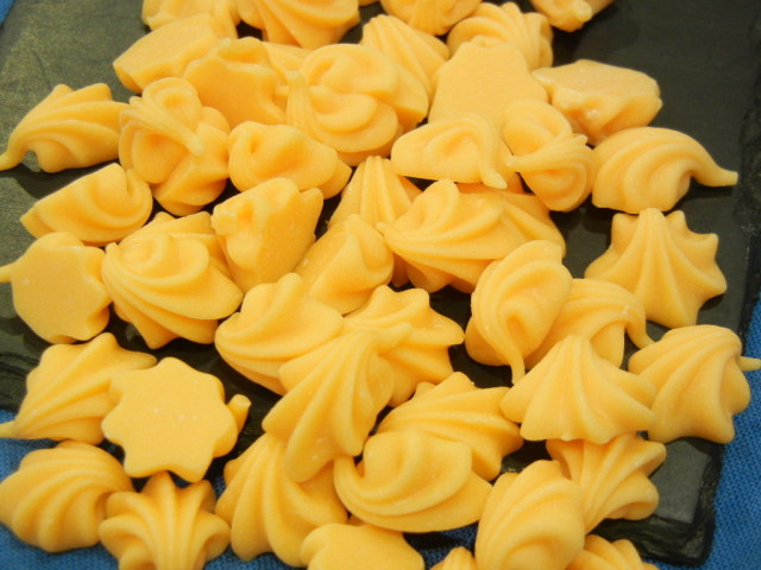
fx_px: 1693
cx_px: 380
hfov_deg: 25.3
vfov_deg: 19.1
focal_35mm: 77
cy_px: 285
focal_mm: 13.9
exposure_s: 1/45.7
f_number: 4.3
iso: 400
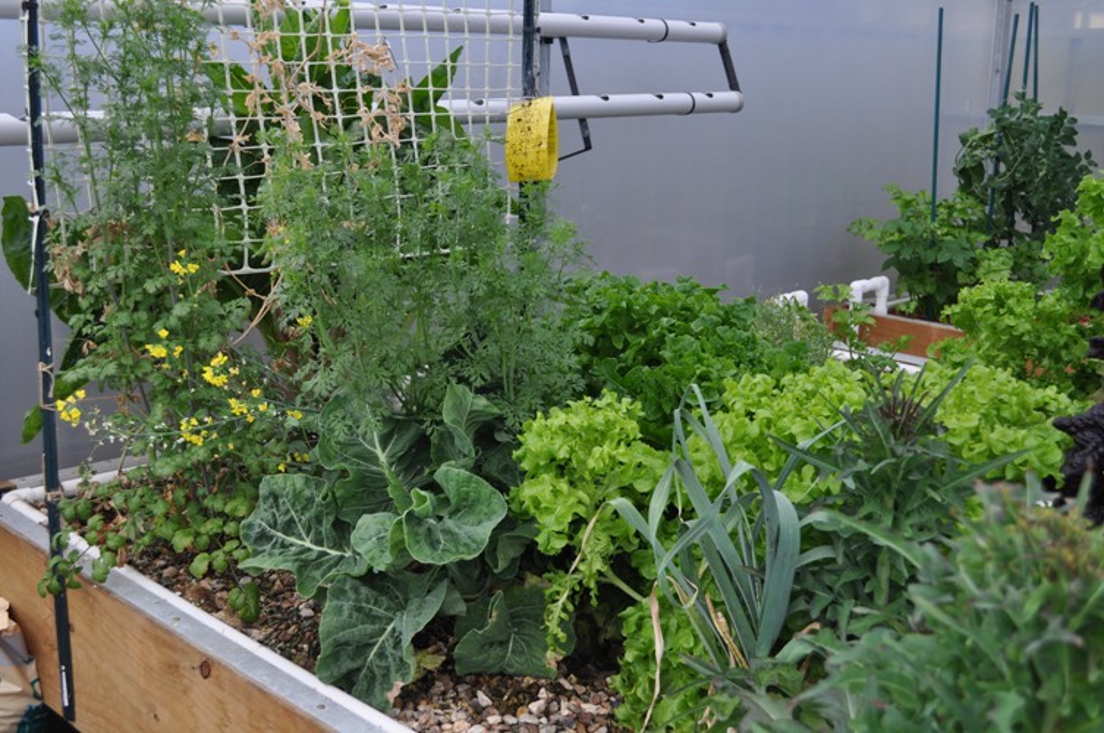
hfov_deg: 45.0
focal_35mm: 44
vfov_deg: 30.8
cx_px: 552
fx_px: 1332
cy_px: 366
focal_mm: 29
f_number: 5
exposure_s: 1/100
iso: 400
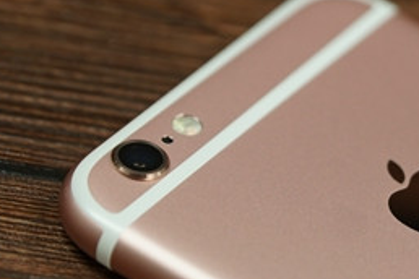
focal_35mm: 244
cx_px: 424
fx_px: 2840
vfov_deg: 5.6
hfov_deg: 8.4
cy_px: 212
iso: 400
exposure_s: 1/40
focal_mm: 70
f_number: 4
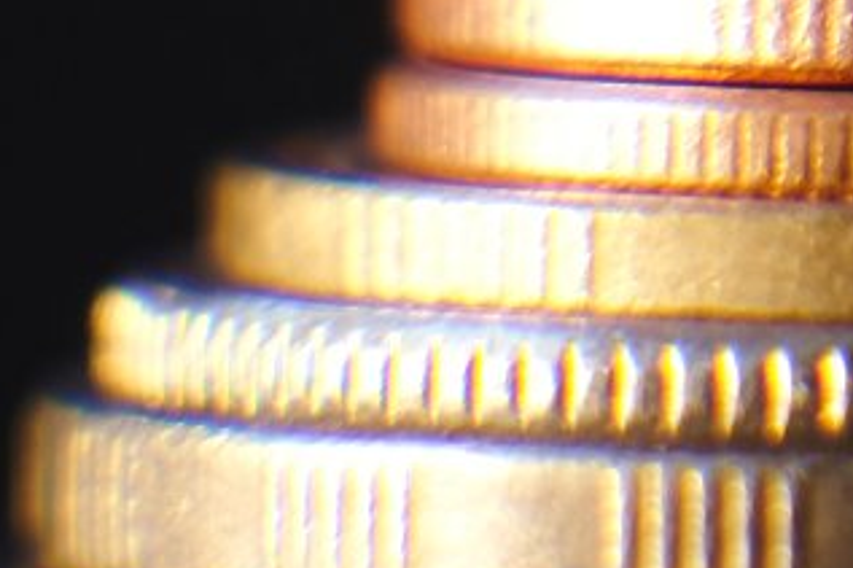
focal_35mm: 647
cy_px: -766
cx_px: 1757
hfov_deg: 3.2
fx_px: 15322
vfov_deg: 2.1
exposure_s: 1/125
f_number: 4
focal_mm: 85
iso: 500
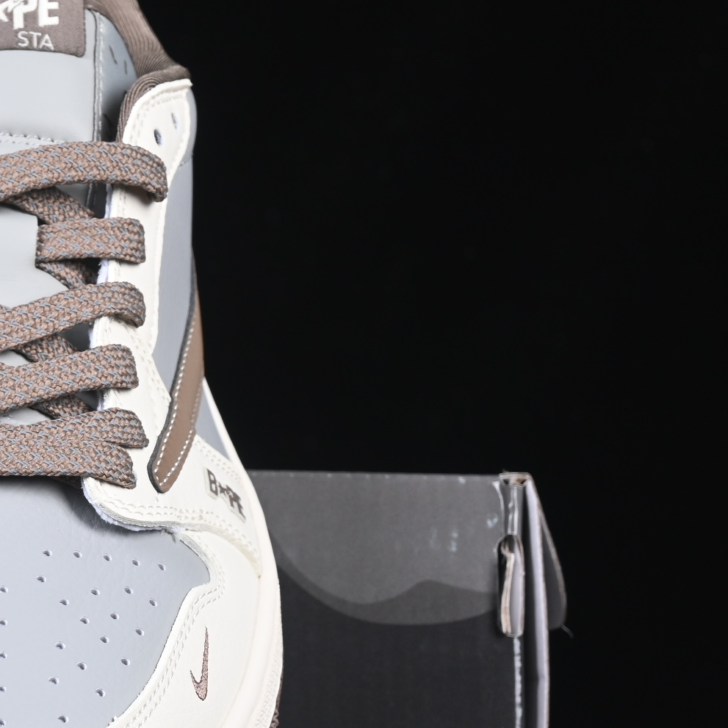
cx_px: -219
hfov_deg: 9.6
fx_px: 4259
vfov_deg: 9.8
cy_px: 502
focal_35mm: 179
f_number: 7.1
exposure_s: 1/60
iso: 160
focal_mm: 50
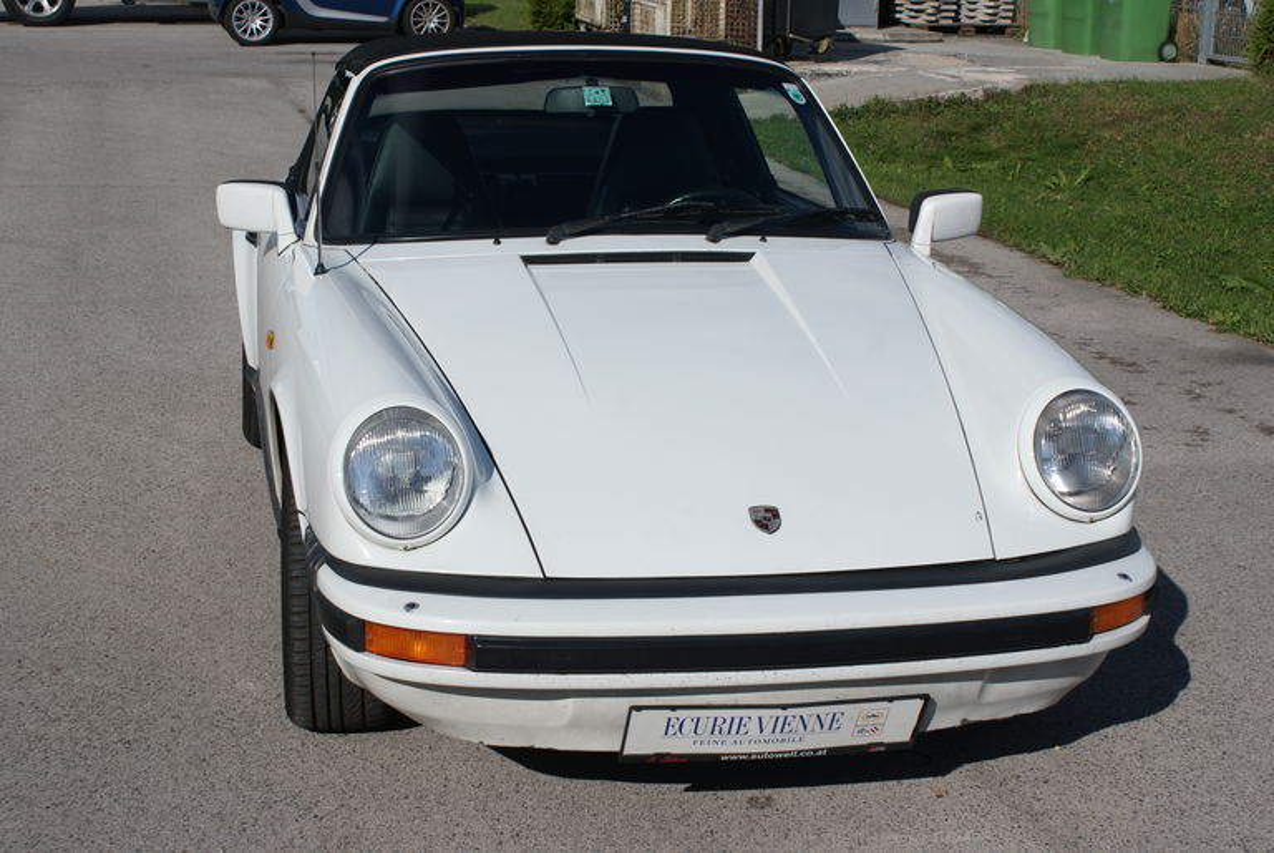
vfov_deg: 25.8
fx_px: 1860
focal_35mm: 52
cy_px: 426
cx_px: 637
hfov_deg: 37.8
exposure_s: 1/500
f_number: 9
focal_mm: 35
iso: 100
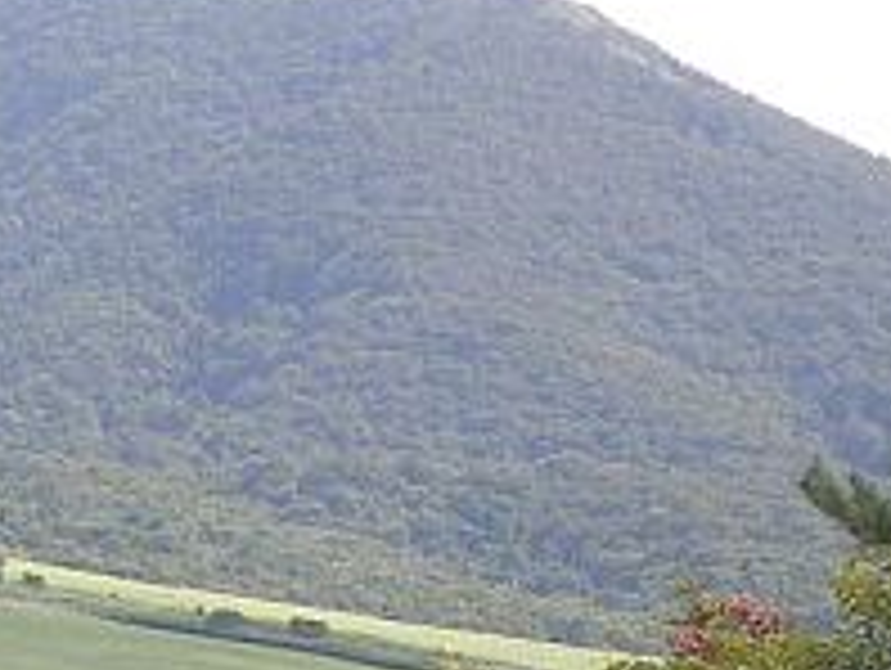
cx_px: -117
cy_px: 868
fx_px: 8479
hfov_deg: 6.0
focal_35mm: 329
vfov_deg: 4.5
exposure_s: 1/206
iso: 50
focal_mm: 15.5
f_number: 4.8
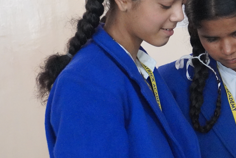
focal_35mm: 129
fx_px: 846
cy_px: 86
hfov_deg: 15.5
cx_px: 255
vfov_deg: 10.6
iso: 6400
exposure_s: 1/80
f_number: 5.6
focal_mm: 38
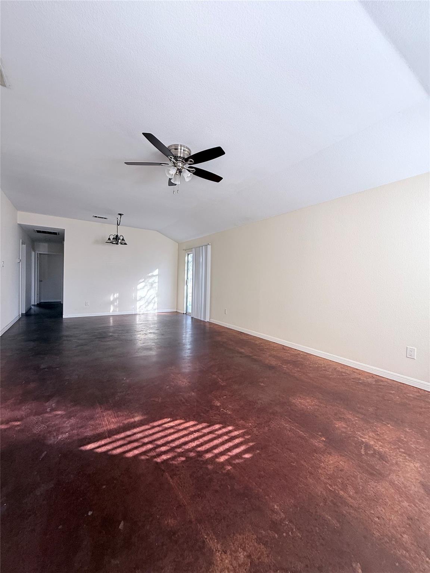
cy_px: 286
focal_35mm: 14
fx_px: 232
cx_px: 215
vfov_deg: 102.1
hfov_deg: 85.7
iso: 125
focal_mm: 2.22
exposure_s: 1/99
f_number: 2.2
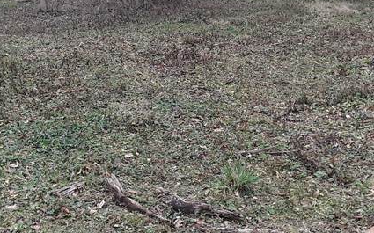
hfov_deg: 29.8
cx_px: 206
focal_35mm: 69
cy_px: 64
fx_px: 703
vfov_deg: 18.7
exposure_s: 1/40
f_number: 1.9
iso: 50
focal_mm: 2.91
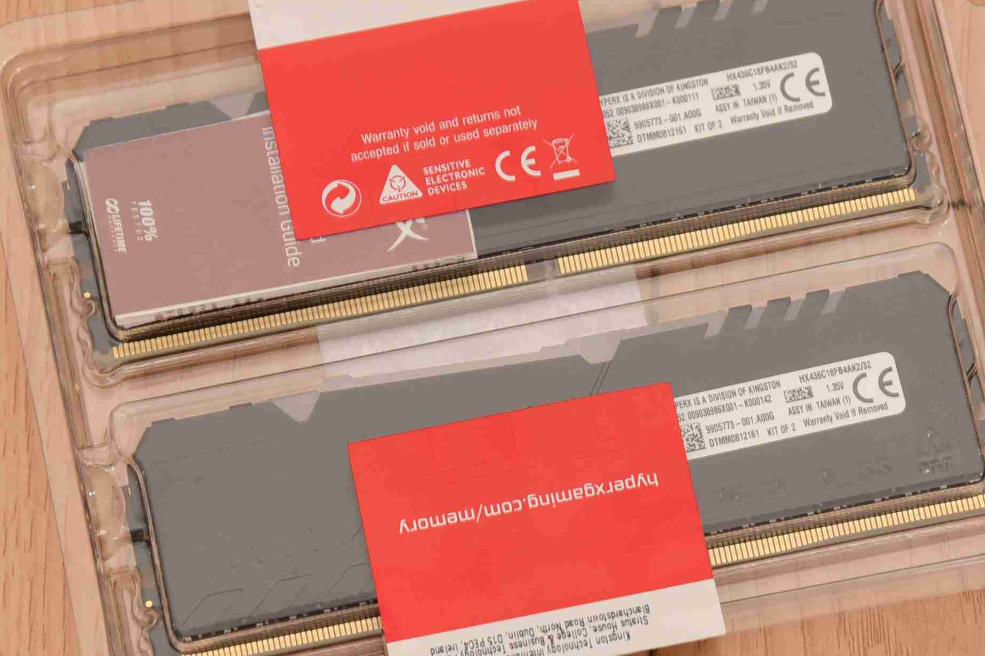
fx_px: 8016
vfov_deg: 4.7
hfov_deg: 7.0
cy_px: 268
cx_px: 576
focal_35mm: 293
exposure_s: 1/60
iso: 1600
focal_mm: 120
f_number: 5.6
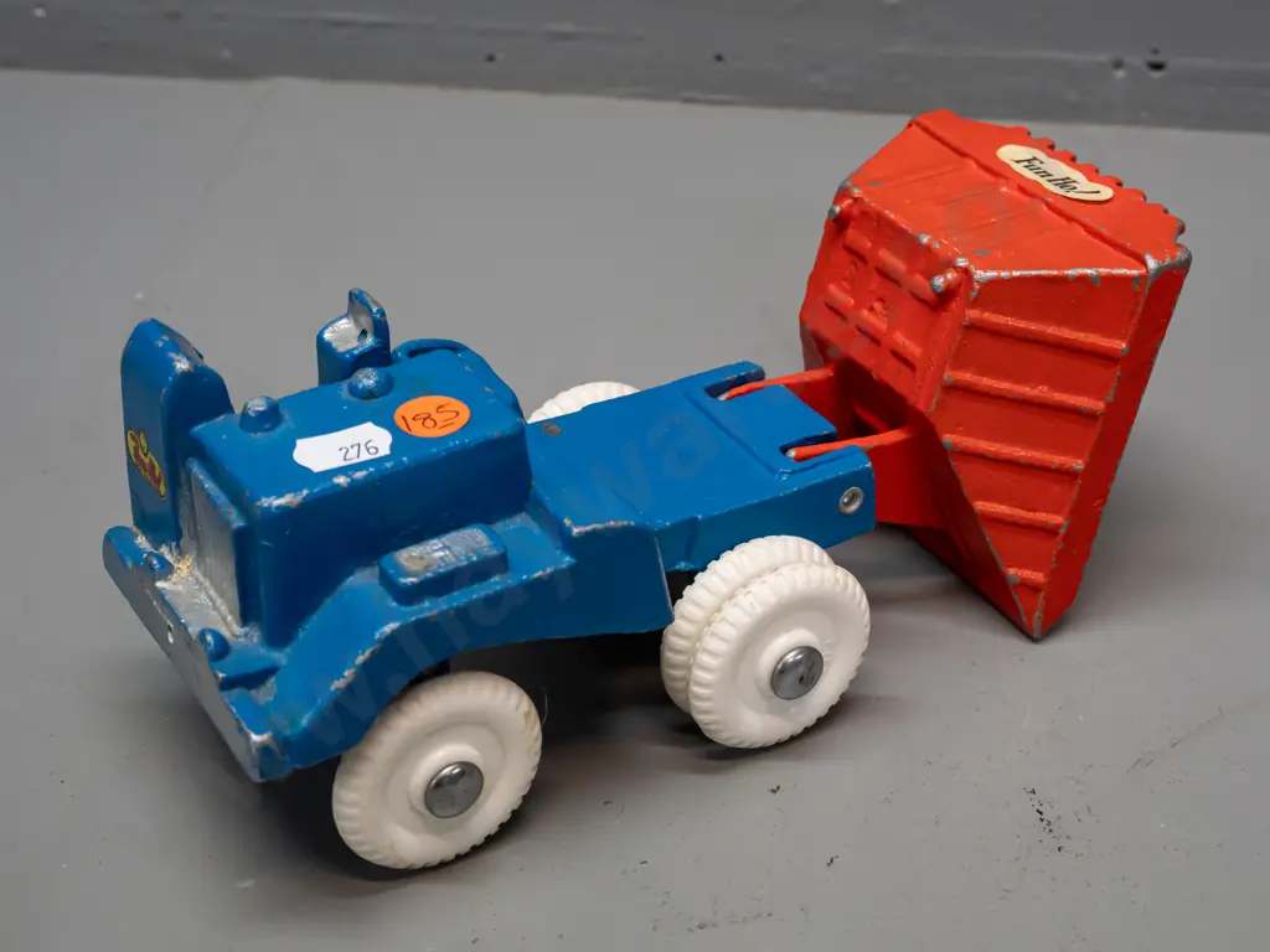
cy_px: 476
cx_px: 635
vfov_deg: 25.2
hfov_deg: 33.2
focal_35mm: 58
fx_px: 2128
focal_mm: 29
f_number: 5.6
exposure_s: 1/200
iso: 3200
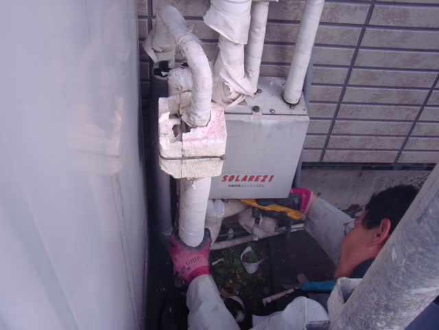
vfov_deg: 37.7
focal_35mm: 38
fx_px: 482
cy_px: 165
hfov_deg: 49.0
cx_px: 220
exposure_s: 1/80
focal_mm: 6.66
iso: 64
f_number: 3.9
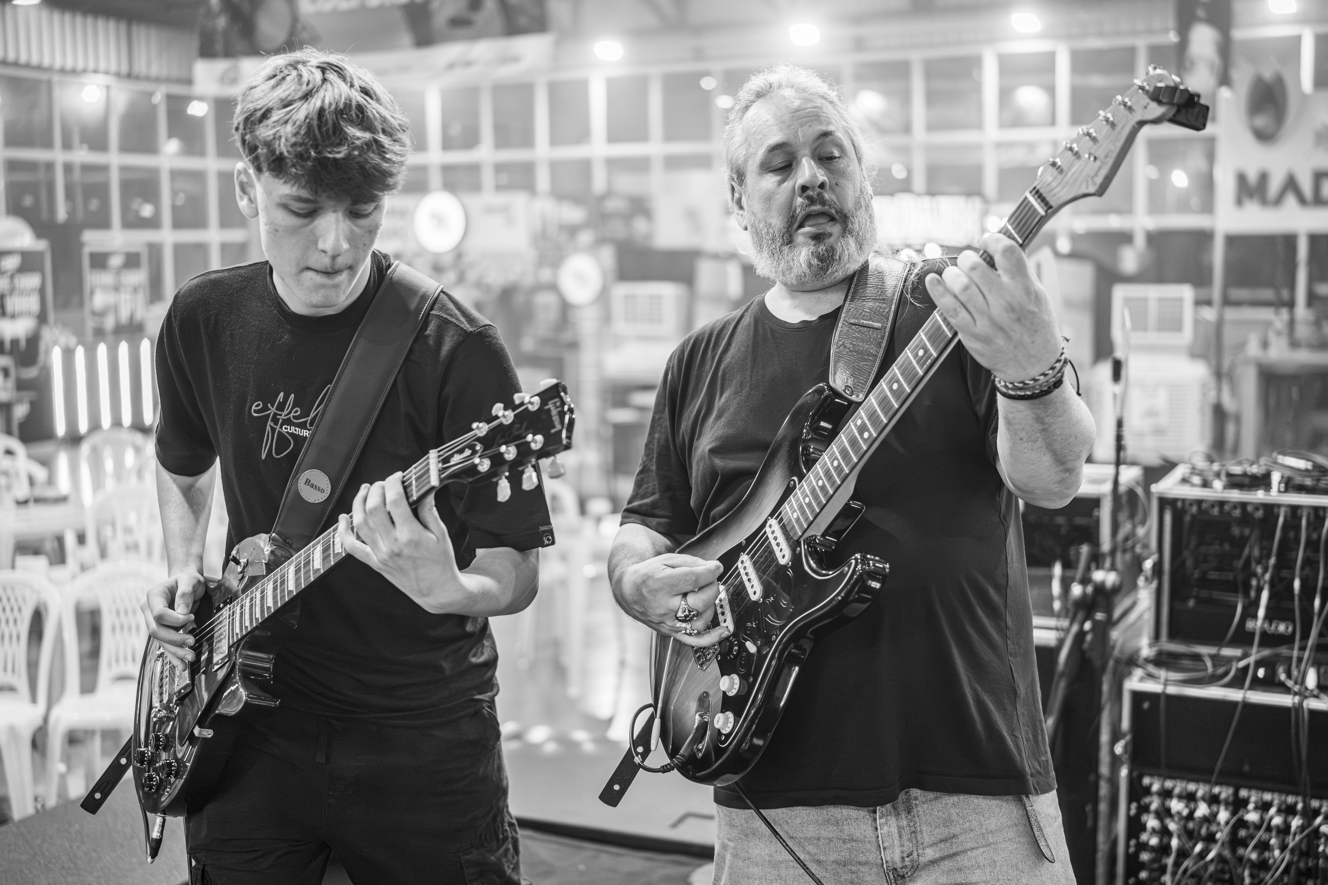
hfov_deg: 47.4
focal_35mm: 41
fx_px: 1512
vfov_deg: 32.6
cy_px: 442
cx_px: 664
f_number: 1.2
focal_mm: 27
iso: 1000
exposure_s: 1/400
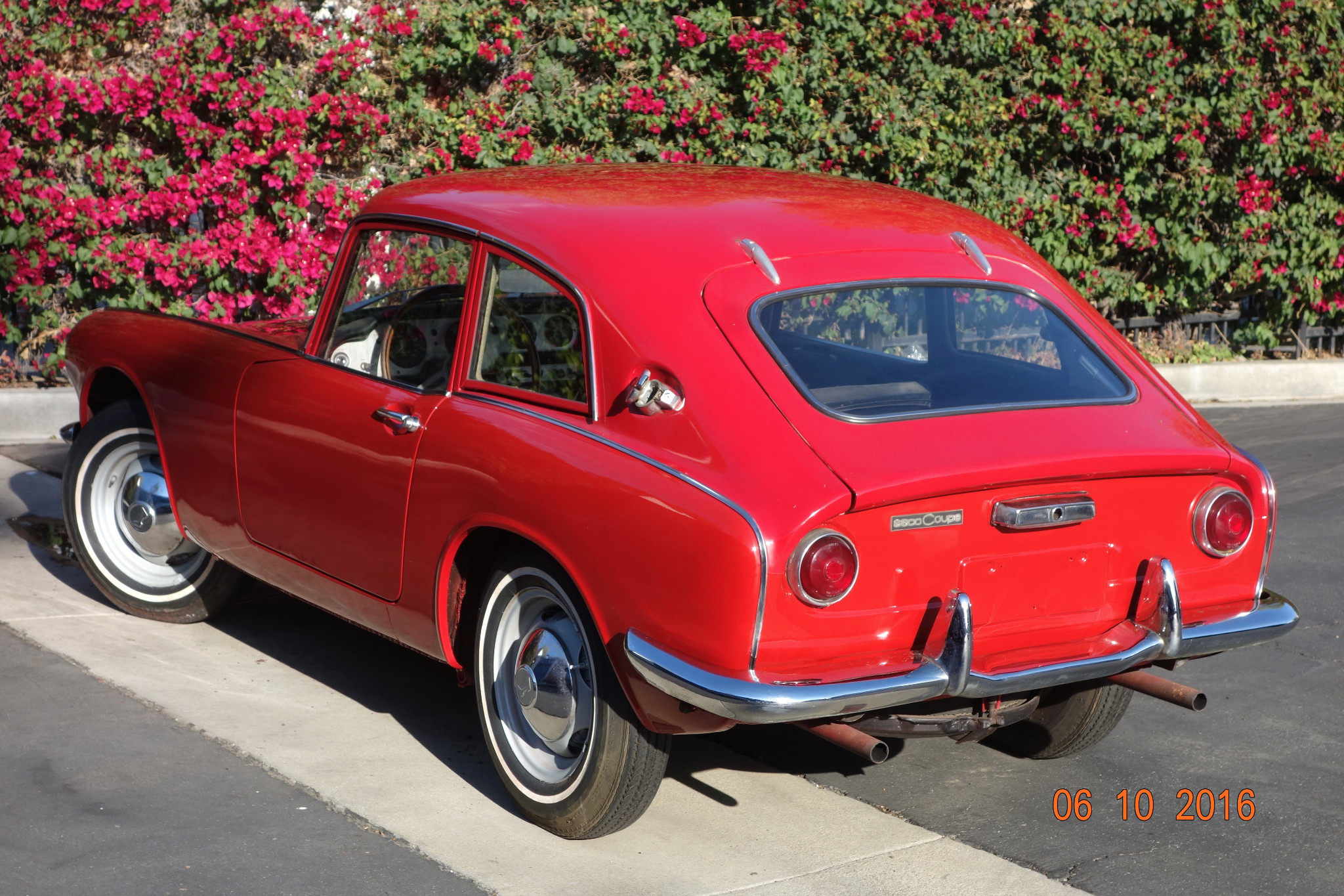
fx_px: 2688
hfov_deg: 28.1
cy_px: 448
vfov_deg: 18.9
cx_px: 672
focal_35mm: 72
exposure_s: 1/400
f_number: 5.6
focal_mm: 26.57
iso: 125
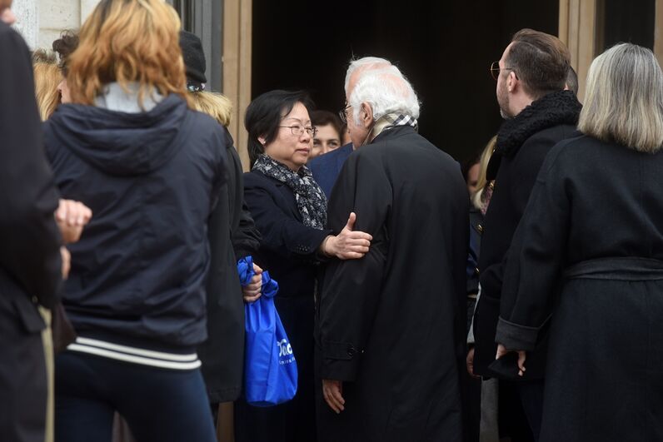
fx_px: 3684
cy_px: 221
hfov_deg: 10.3
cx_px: 332
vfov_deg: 6.9
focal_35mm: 200
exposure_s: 1/640
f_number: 5.6
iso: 800
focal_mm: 200
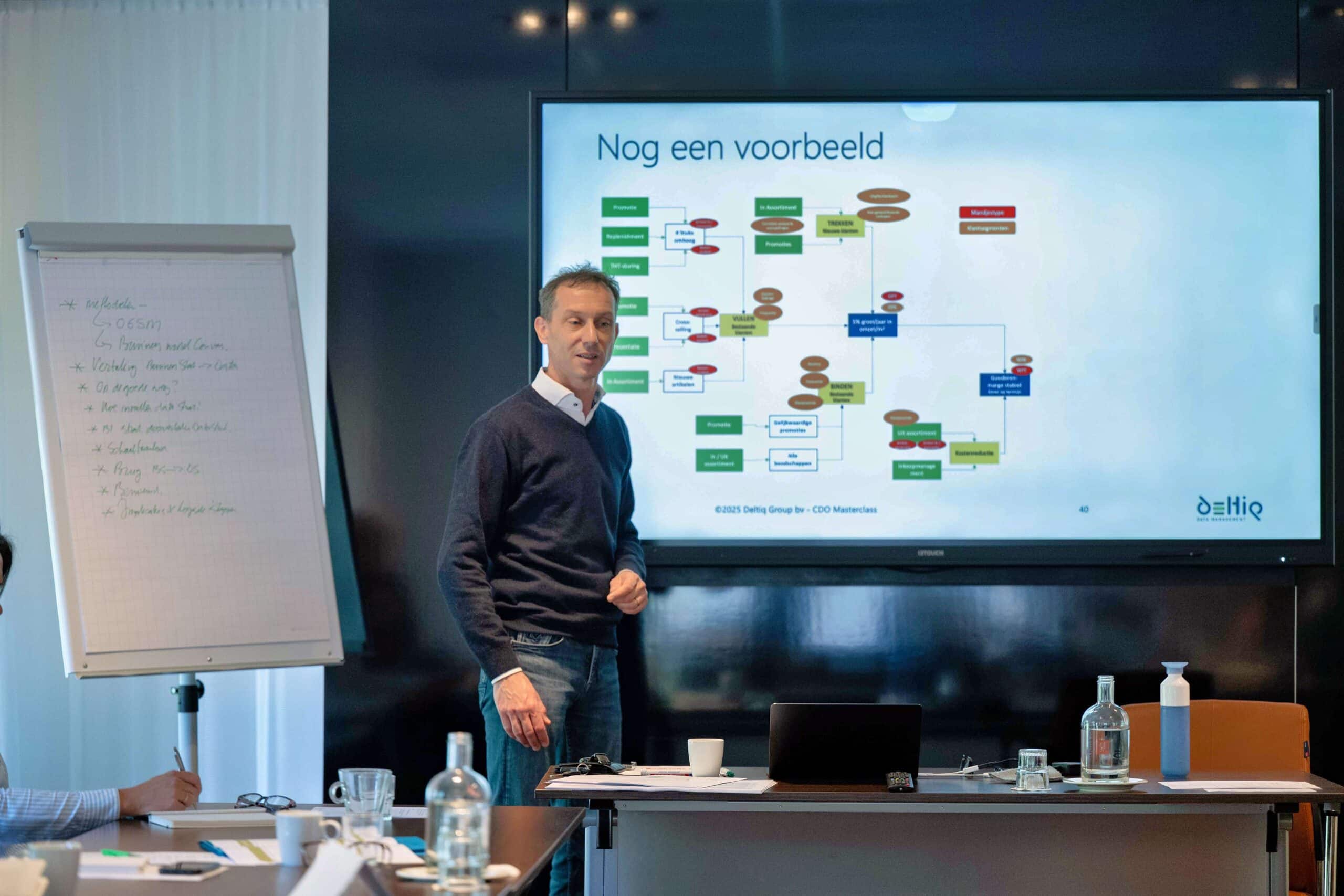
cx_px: 672
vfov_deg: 13.0
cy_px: 448
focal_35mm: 105
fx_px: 3920
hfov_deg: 19.5
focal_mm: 105
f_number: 2.8
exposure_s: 1/200
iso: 1600
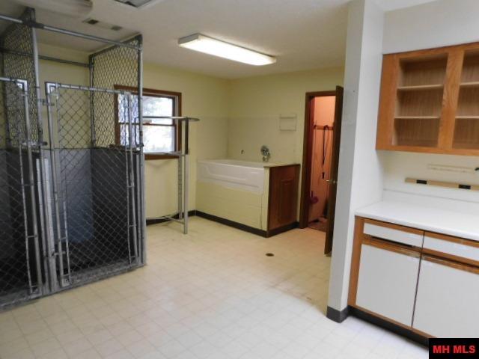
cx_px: 240
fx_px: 318
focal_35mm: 23
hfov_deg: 73.9
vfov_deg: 58.9
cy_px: 180
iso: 250
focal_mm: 4
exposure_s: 1/30
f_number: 3
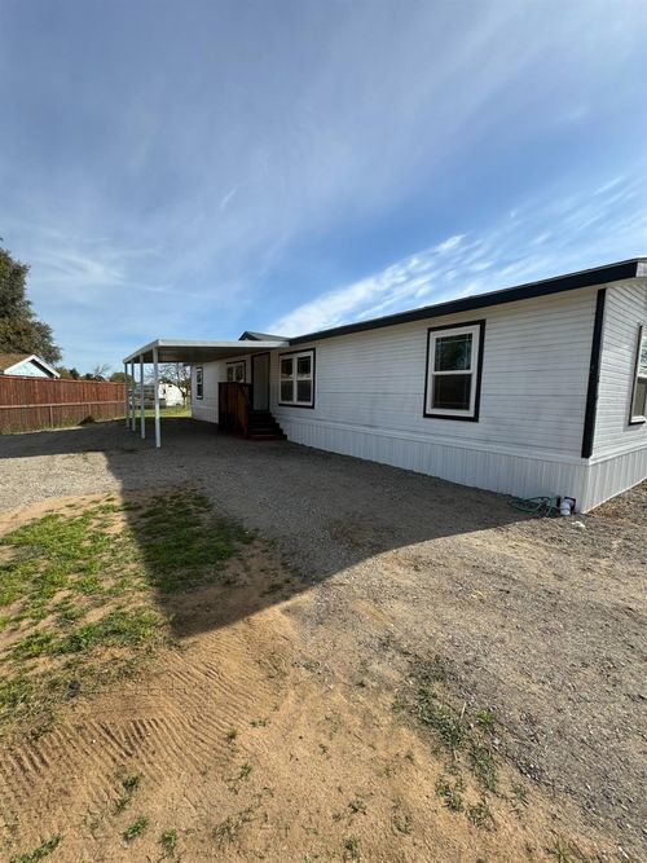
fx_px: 349
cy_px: 432
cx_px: 324
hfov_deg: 85.7
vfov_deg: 102.1
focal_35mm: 14
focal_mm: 2.22
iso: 50
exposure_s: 1/1880
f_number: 2.2
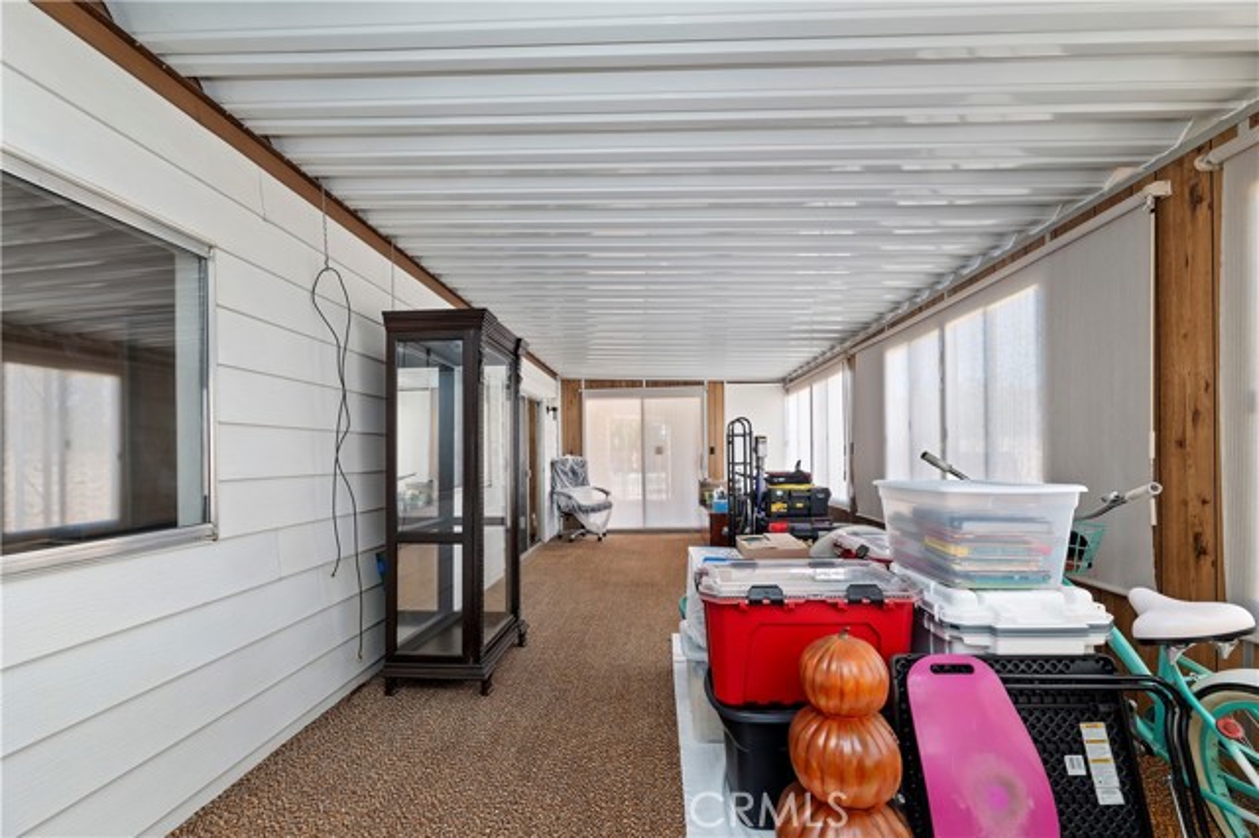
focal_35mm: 14
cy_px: 419
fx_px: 489
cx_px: 630
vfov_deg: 81.1
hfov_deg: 104.3
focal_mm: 14
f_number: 10
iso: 500
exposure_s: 1/8
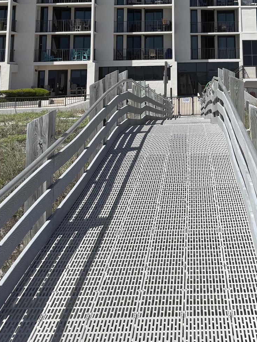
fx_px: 554
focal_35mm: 56
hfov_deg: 25.8
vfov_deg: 30.3
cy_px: -45
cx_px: 195
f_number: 1.78
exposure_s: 1/5714
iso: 80
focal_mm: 6.76
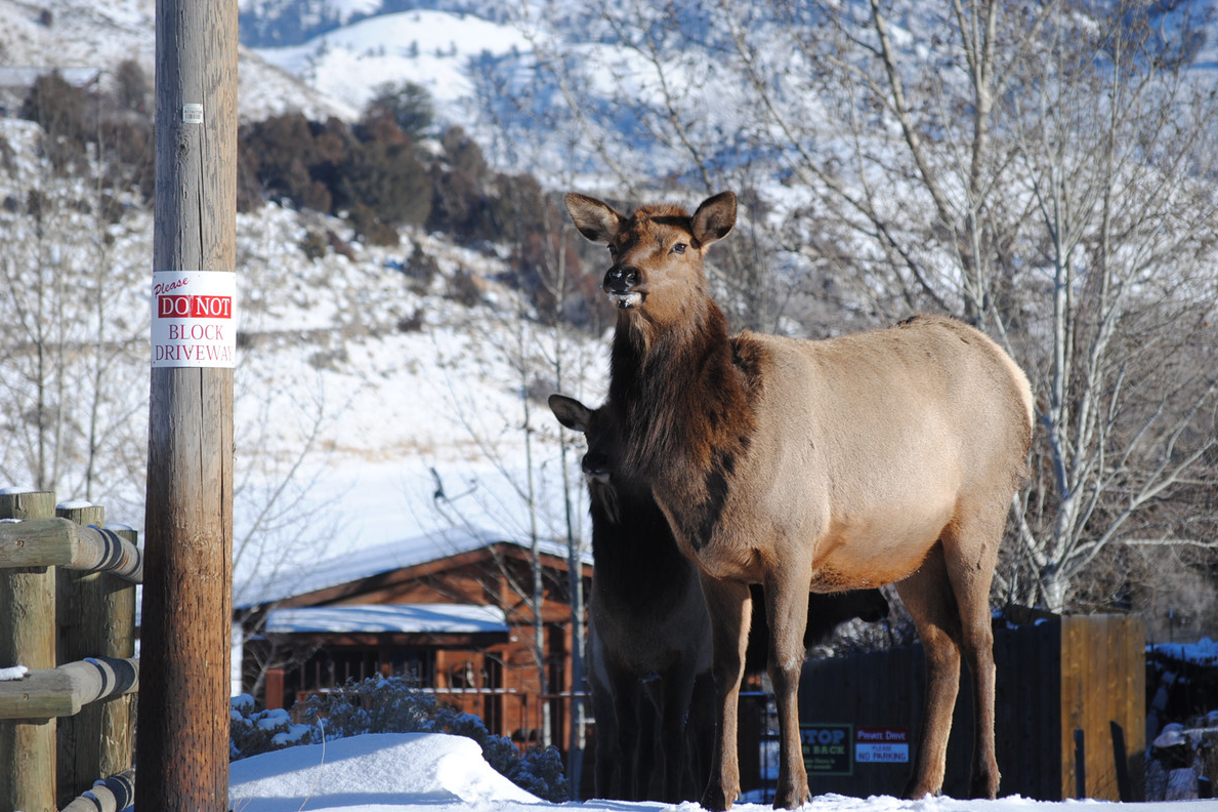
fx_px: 5107
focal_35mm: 151
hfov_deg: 13.6
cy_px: 405
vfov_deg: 9.1
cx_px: 607
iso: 100
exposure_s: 1/500
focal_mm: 100
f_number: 5.6
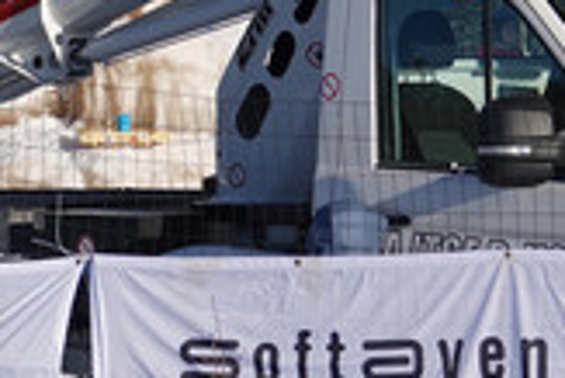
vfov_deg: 5.1
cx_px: -7
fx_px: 4210
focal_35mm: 268
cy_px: 38
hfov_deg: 7.6
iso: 100
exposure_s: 1/1600
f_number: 3.5
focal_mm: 35.68
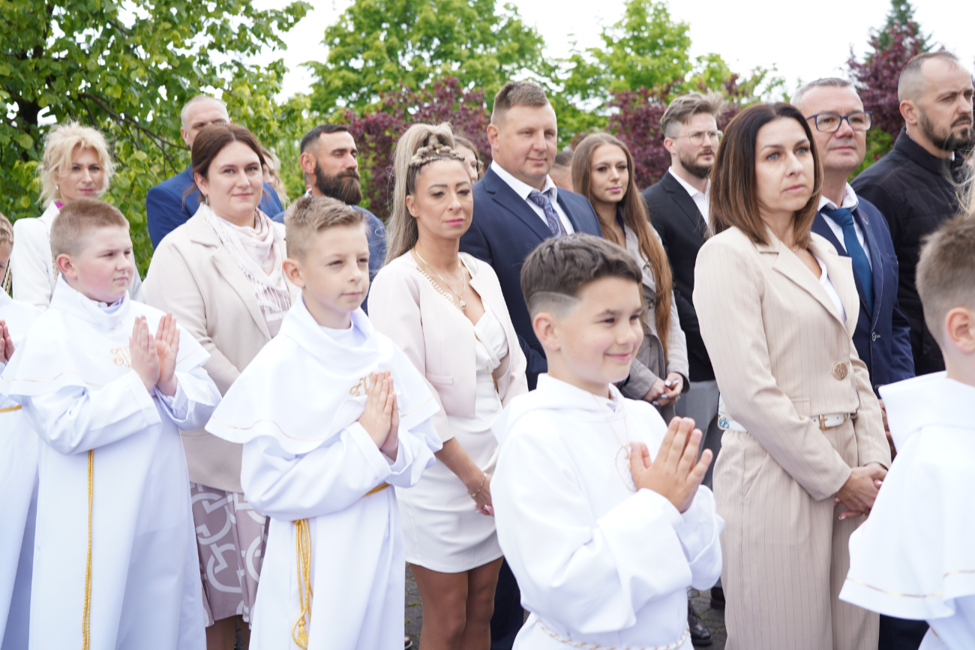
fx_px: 1138
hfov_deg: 46.4
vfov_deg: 31.9
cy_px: 325
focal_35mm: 42
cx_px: 488
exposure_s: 1/100
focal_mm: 42
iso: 100
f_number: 5
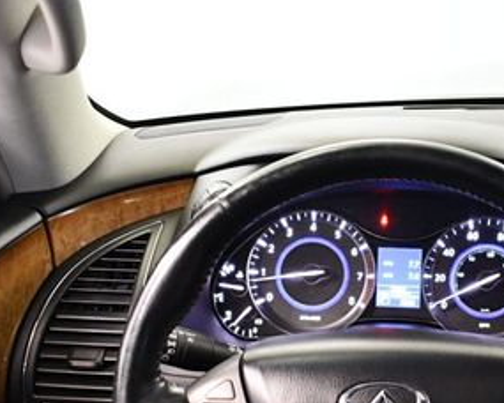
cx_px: 375
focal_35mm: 76
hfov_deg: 24.8
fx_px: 1134
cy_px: 373
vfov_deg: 19.7
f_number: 3.5
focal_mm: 18
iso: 4000
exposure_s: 1/60
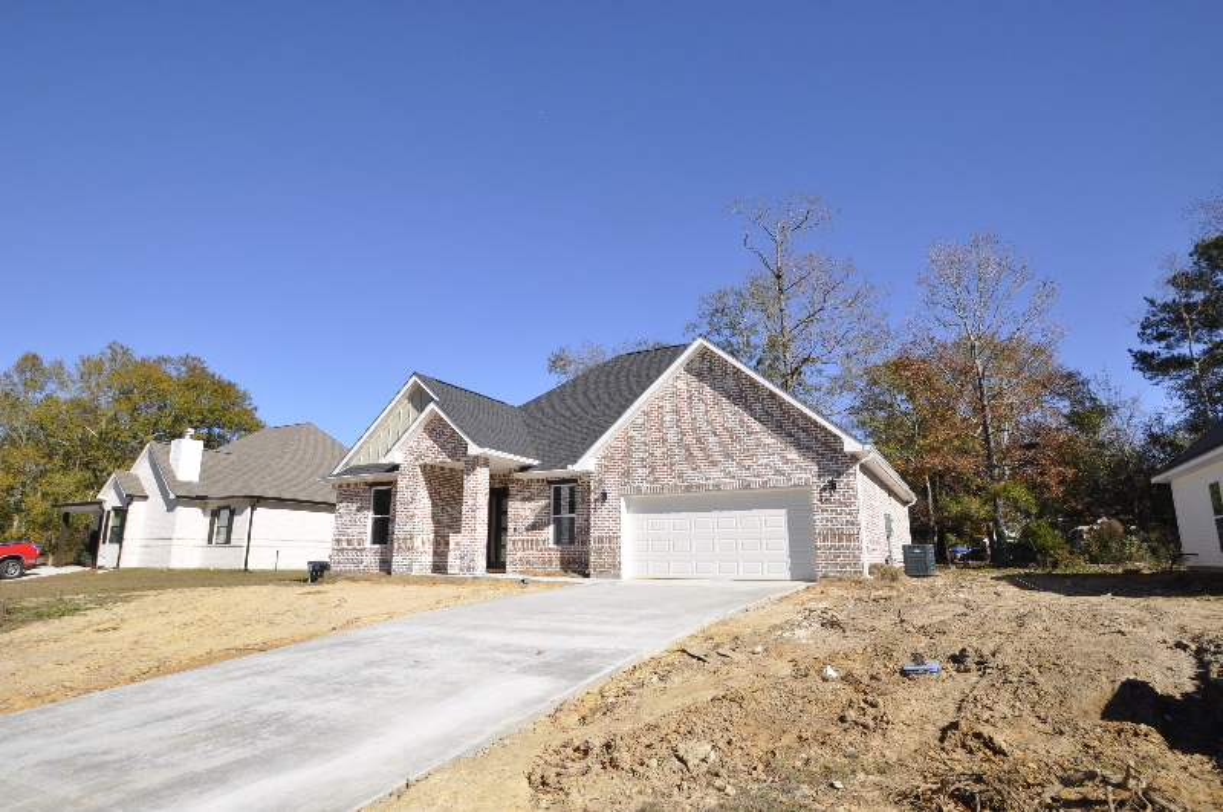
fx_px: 662
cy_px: 406
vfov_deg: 63.1
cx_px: 612
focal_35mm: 20
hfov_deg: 85.5
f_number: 10
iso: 200
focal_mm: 13
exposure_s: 1/400
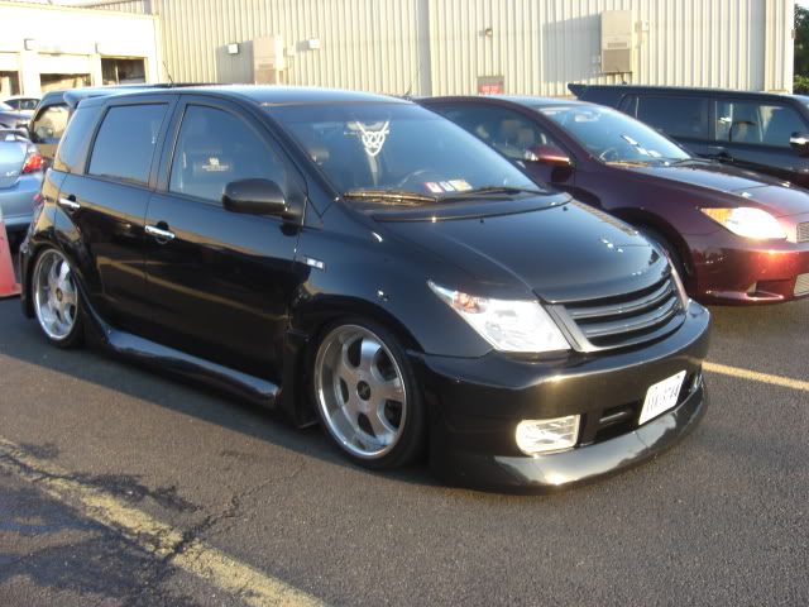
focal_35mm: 38
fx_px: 888
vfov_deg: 37.7
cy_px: 304
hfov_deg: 49.0
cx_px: 404
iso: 80
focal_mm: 7.9
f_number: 2.8
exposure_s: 1/125
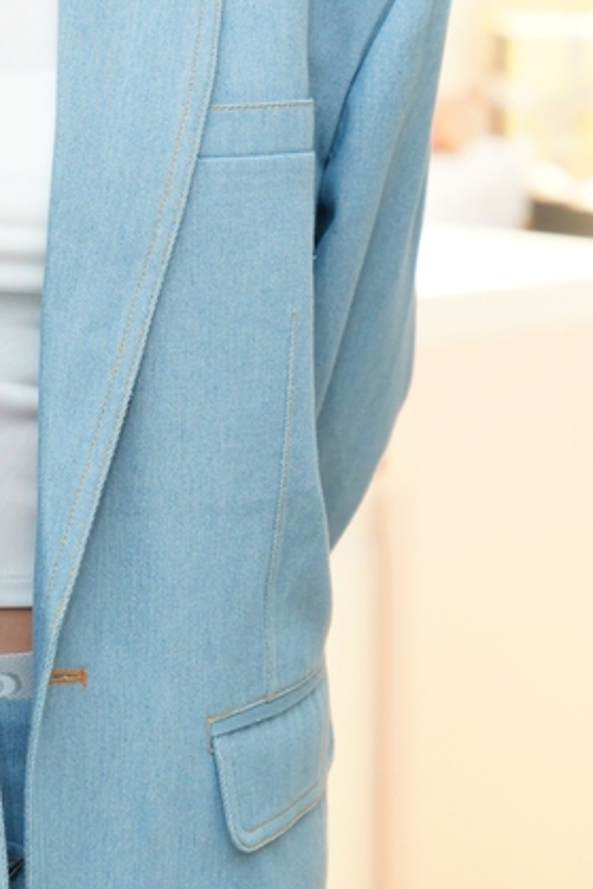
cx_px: -147
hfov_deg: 6.3
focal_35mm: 216
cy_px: 57
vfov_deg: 9.5
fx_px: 5332
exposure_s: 1/125
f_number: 3.5
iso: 1250
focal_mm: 70
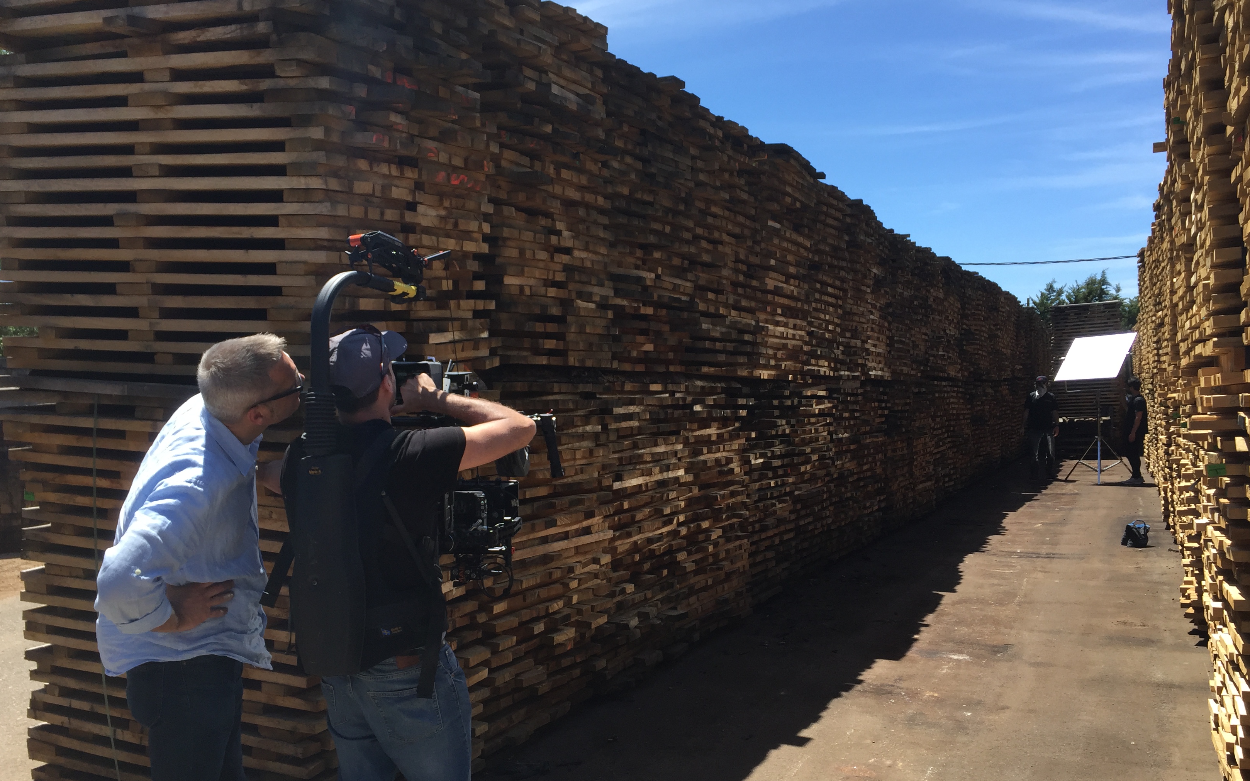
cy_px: 436
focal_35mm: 31
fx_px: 1056
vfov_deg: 40.5
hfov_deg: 61.2
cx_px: 621
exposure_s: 1/1099
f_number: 2.2
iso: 32
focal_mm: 4.15
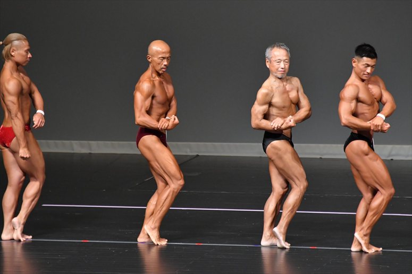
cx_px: 206
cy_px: 137
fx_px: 3946
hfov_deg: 6.0
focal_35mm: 345
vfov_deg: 4.0
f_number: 5.6
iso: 5000
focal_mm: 230
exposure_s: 1/400
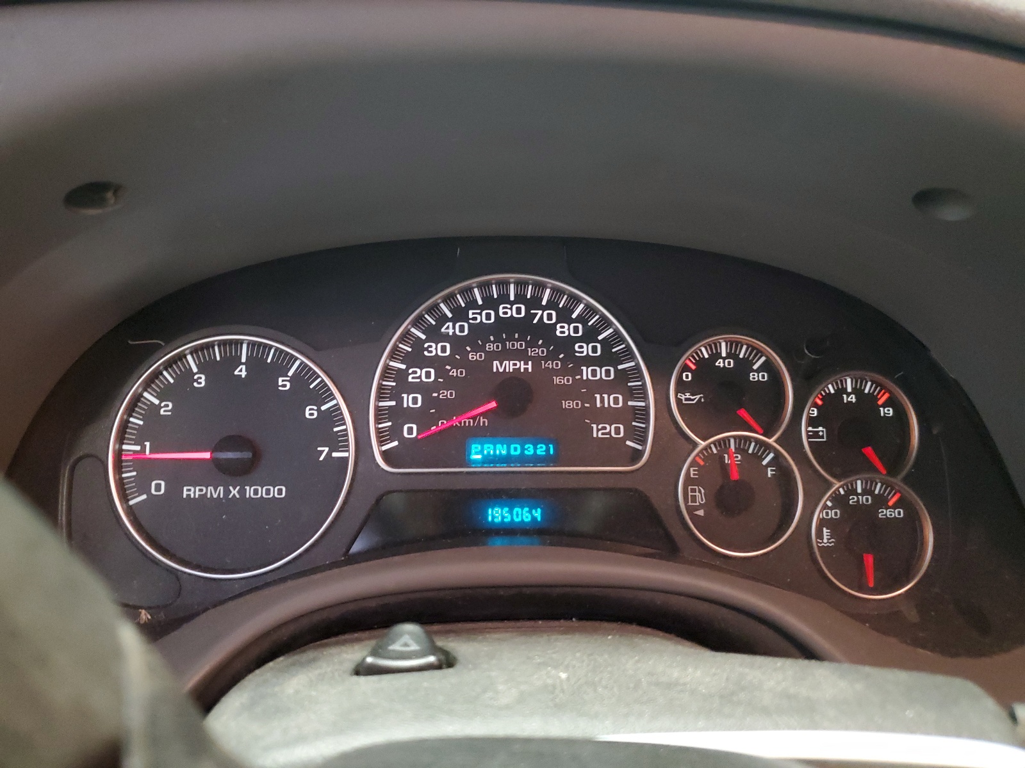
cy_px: 384
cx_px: 512
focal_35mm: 26
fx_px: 770
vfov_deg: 53.1
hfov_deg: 67.3
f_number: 1.5
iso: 337
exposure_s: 1/15
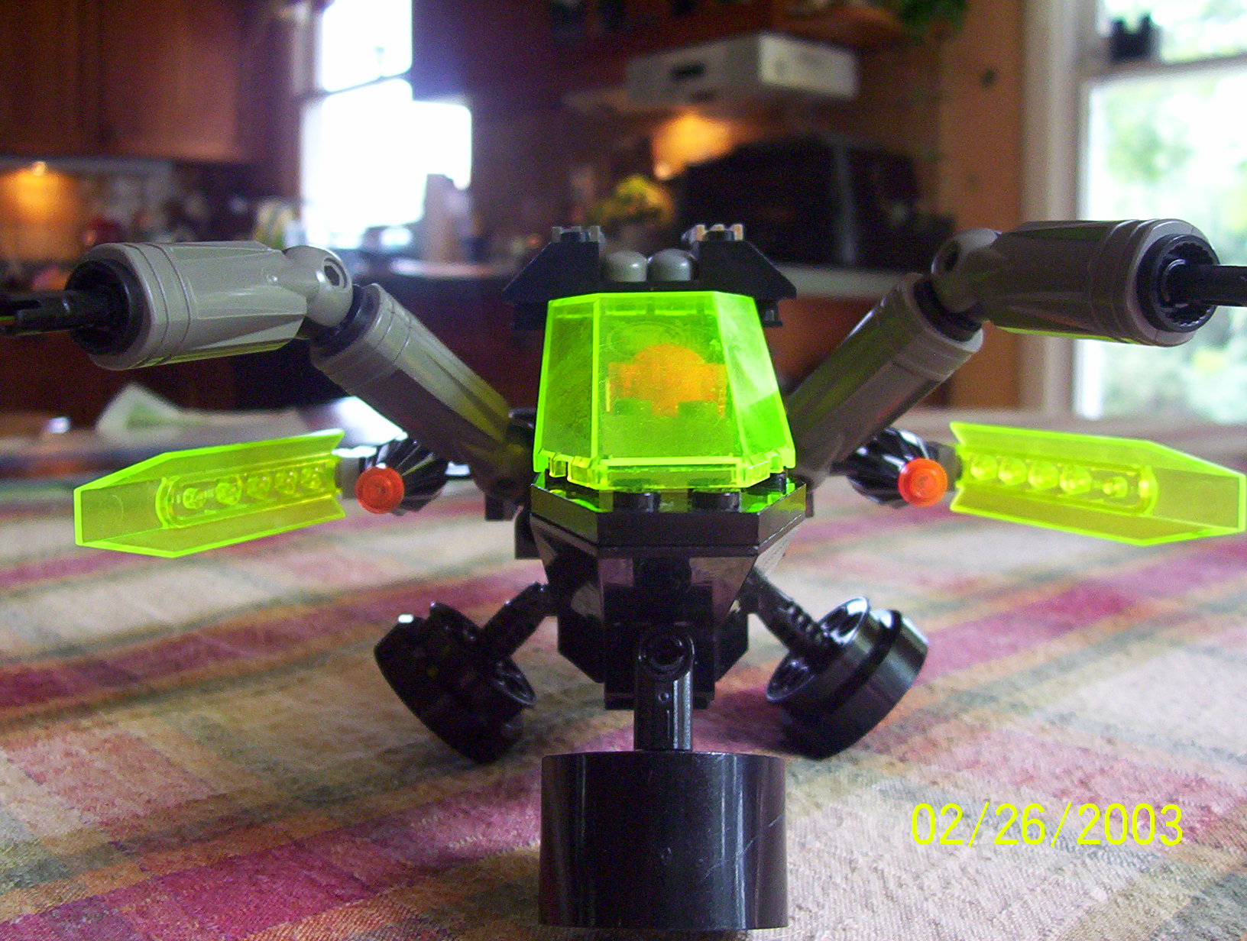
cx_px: 624
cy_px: 470
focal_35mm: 43
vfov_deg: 33.7
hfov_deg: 43.8
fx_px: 1553
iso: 200
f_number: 2.73
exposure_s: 1/46.8
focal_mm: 5.77
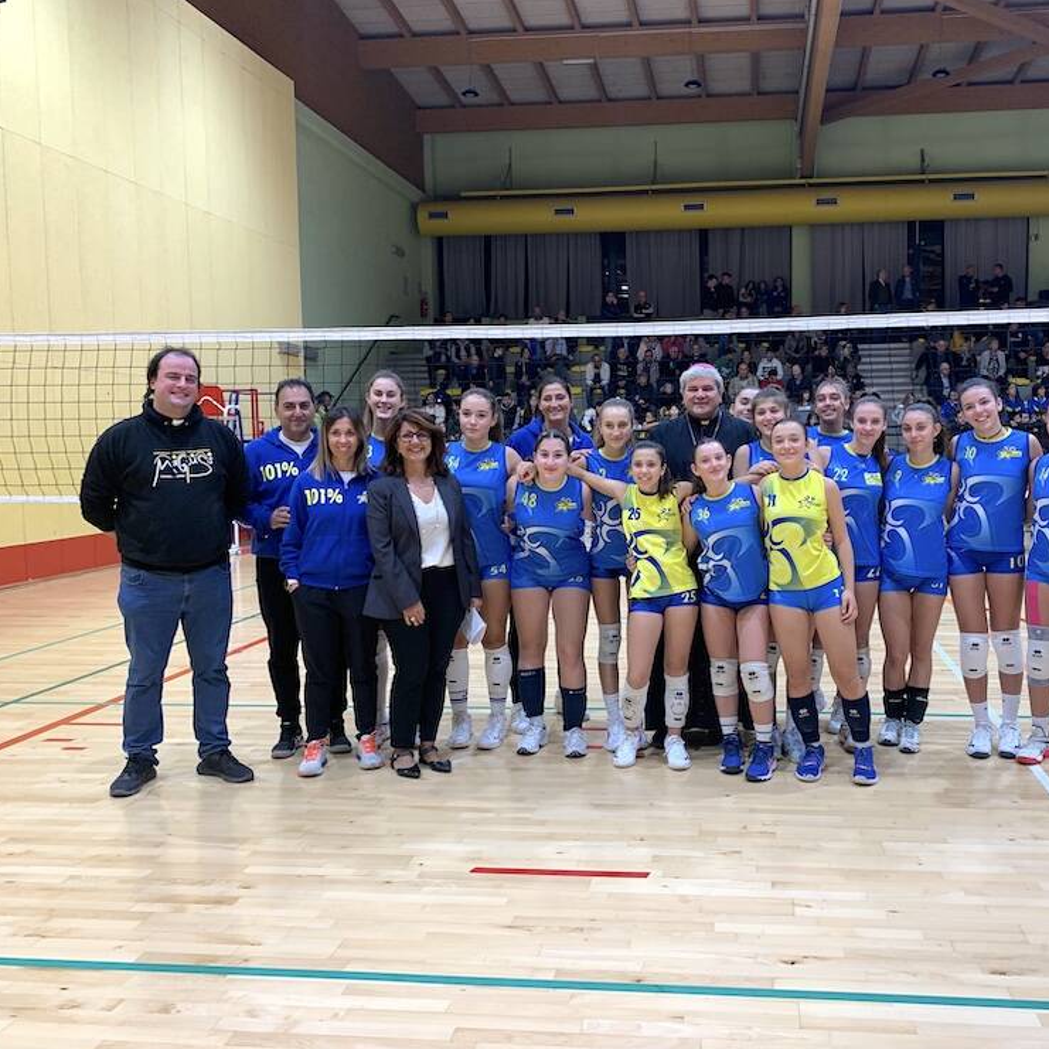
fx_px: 1063
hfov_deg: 52.0
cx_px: 653
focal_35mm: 31
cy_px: 527
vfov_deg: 52.5
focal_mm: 4.25
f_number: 1.8
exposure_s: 1/85
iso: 100
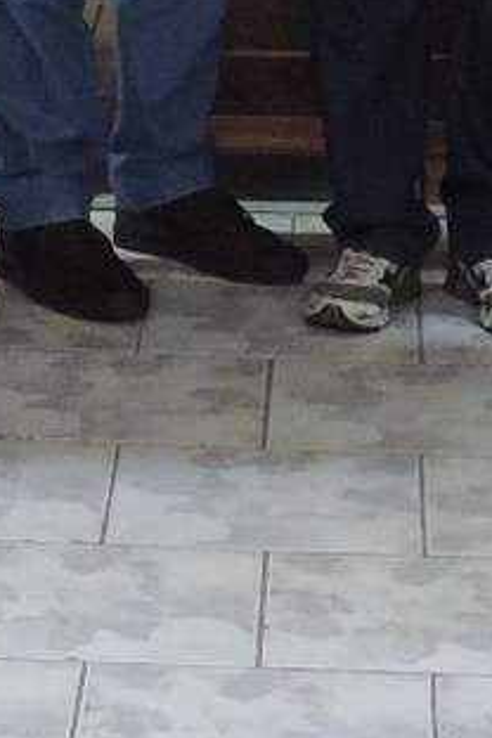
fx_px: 4653
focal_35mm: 227
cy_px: -383
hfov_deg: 6.0
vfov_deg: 8.8
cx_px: 121
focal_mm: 5.3
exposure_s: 1/15
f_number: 3.1
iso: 400
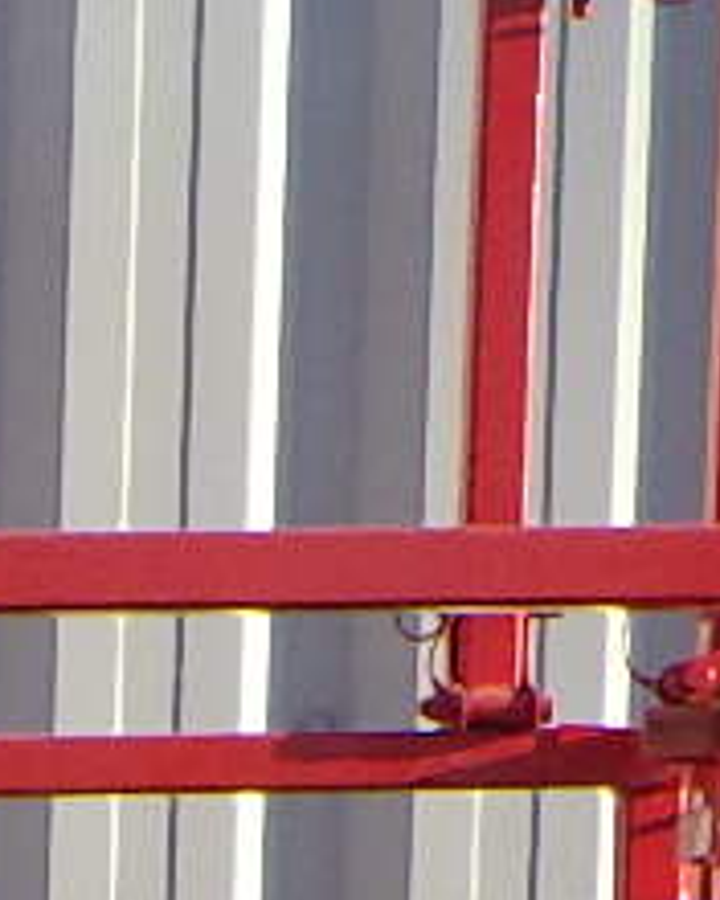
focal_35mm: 309
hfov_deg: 4.8
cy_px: 2189
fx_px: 8231
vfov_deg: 6.0
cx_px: -1563
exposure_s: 1/320
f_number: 4.6
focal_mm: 6.1
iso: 125
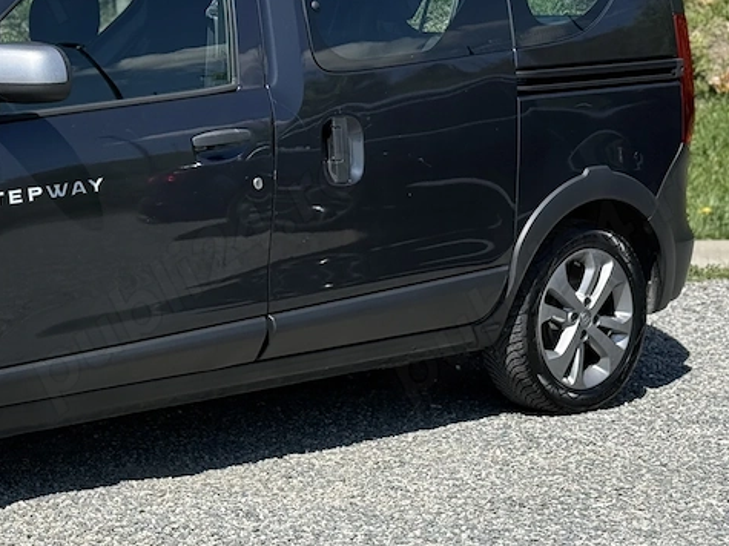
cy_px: 301
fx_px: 2126
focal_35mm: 101
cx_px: 15
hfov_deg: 19.0
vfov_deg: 14.6
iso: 80
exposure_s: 1/4587
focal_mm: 6.76
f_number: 1.78
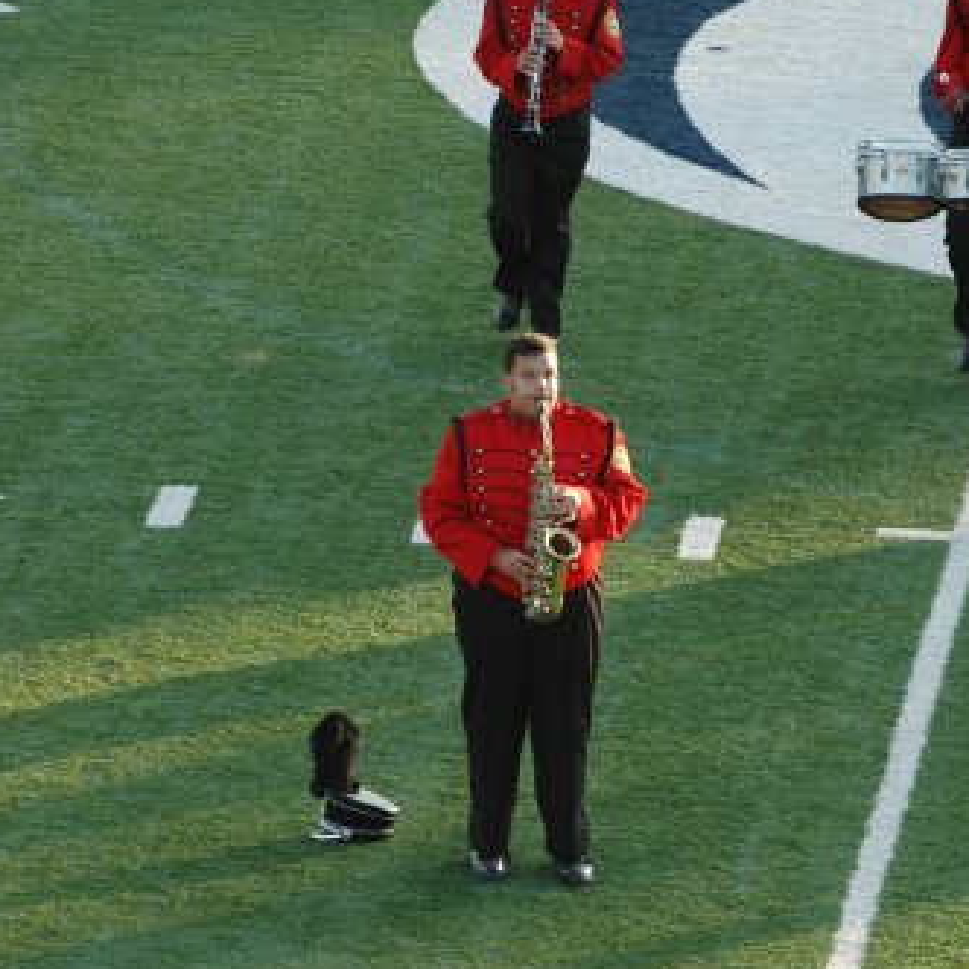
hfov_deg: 3.8
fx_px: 14600
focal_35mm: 461
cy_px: 741
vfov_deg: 3.8
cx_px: 509
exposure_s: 1/250
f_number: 4
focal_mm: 200
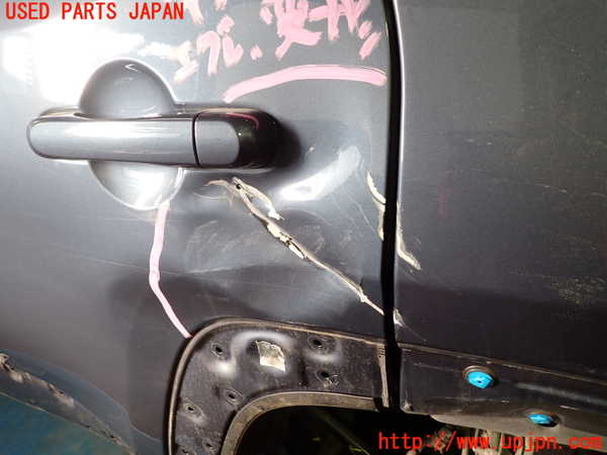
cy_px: 228
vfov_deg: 54.9
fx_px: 438
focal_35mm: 25
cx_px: 304
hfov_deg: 69.4
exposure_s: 1/60
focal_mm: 4.5
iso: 200
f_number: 2
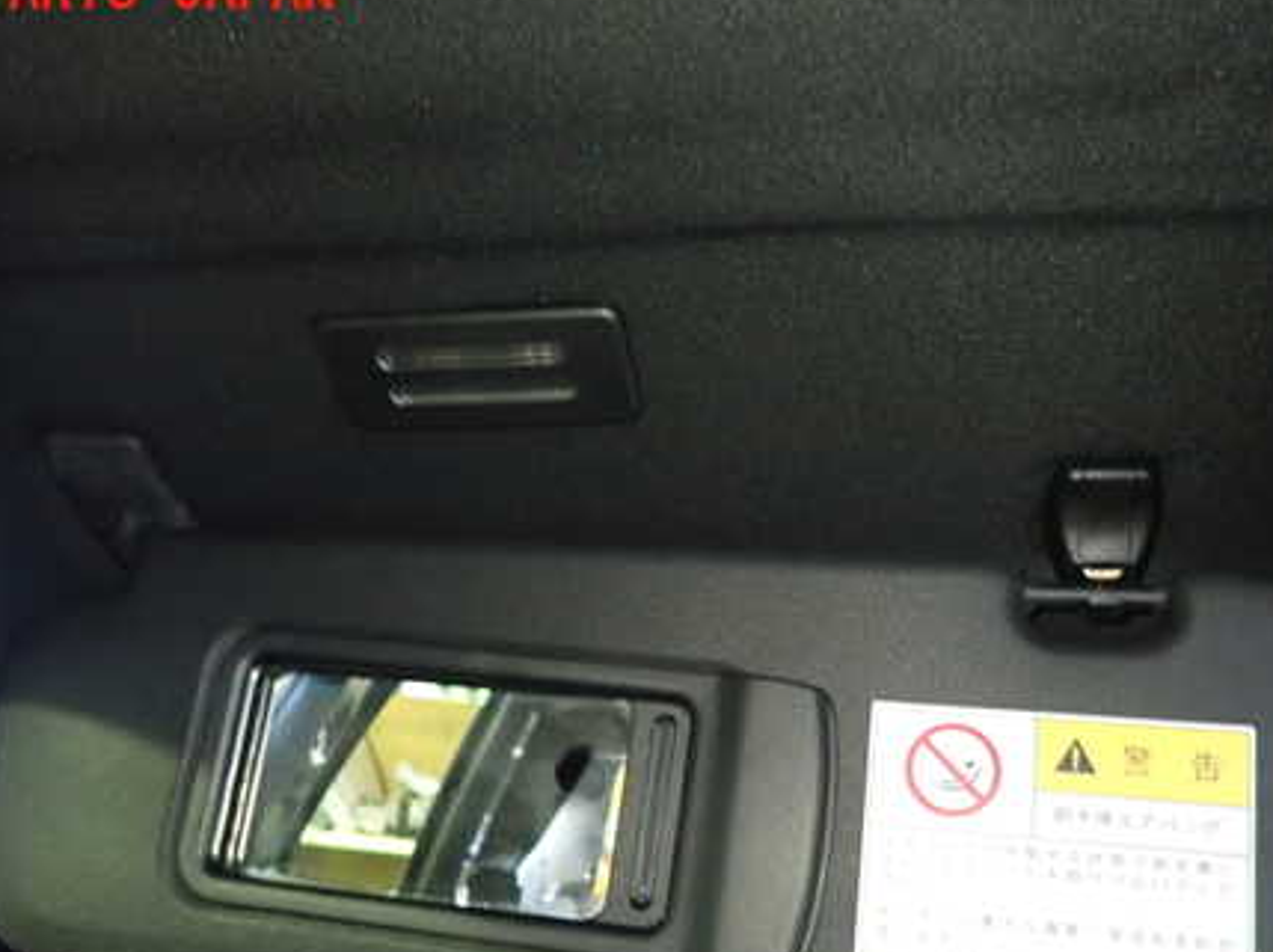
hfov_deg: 52.6
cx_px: 685
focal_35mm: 35
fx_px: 1286
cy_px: 620
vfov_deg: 40.2
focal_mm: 4.5
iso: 800
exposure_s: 1/20
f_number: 2
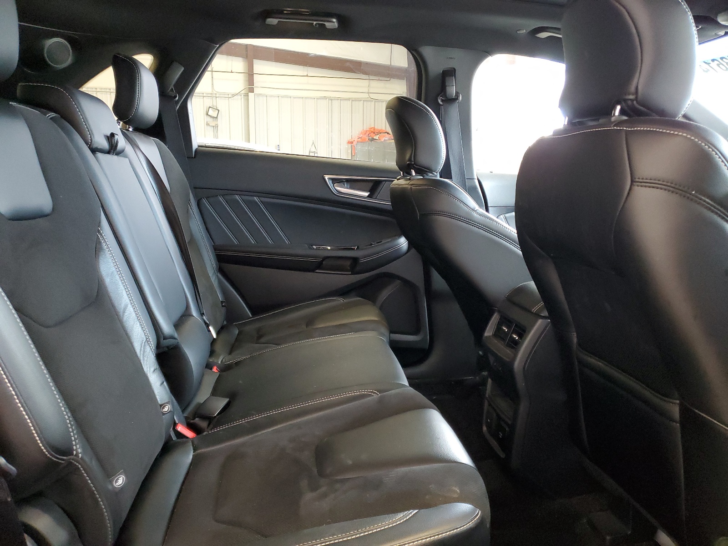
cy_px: 273
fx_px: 547
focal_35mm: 26
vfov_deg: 53.1
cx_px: 364
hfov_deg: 67.3
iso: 360
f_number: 1.5
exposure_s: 1/60.2
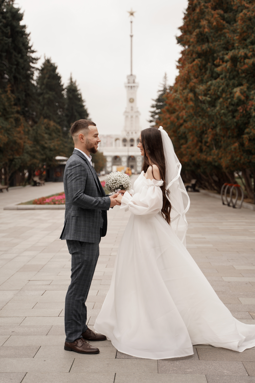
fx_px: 574
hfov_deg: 25.1
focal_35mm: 54
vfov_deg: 36.9
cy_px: 192
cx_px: 128
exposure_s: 1/800
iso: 200
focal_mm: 54
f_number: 2.8
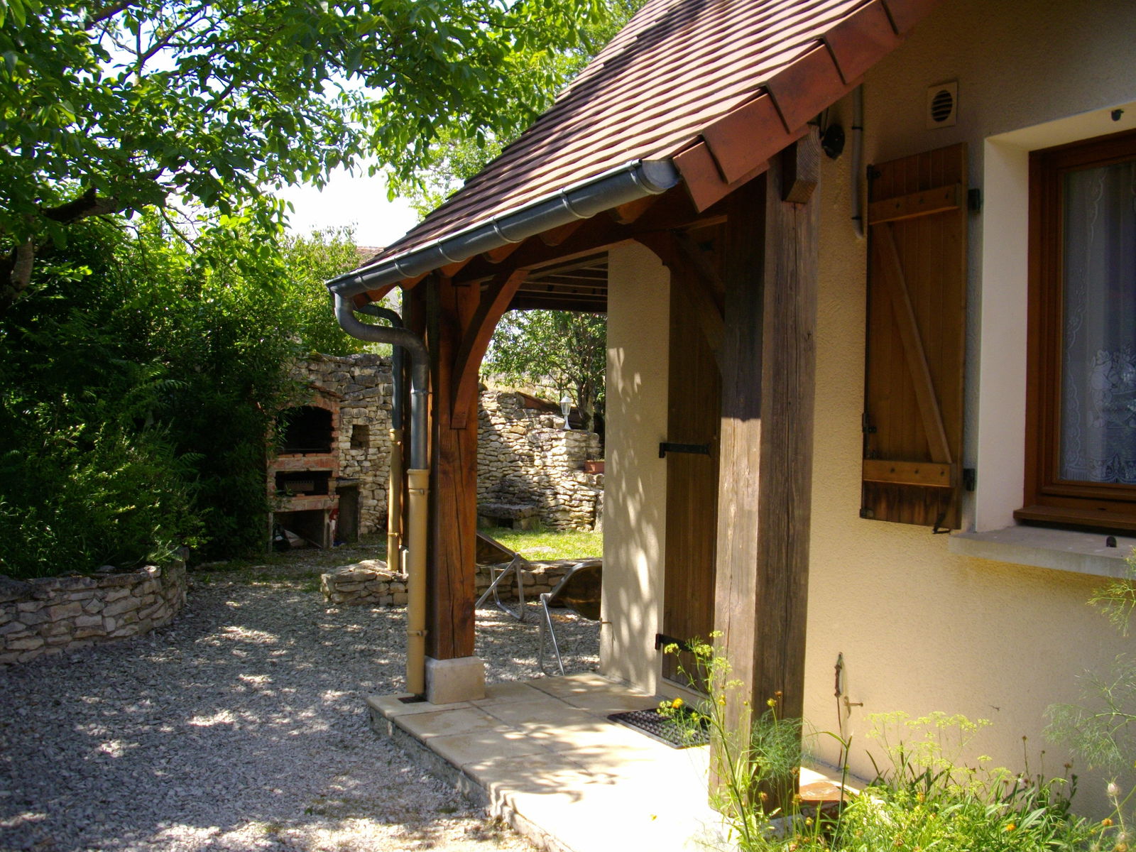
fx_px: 1214
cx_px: 568
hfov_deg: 50.1
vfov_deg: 38.7
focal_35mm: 37
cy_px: 426
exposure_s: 1/500
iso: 100
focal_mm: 6.2
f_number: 2.8
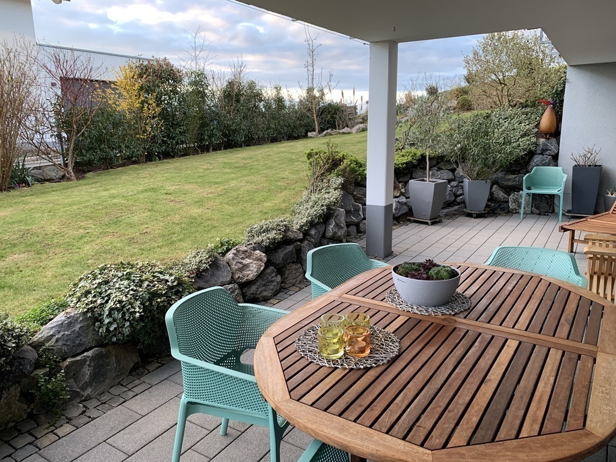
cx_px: 308
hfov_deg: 67.3
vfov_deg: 53.1
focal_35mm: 26
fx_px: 463
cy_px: 231
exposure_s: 1/93
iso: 100
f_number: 1.8
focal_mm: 4.25
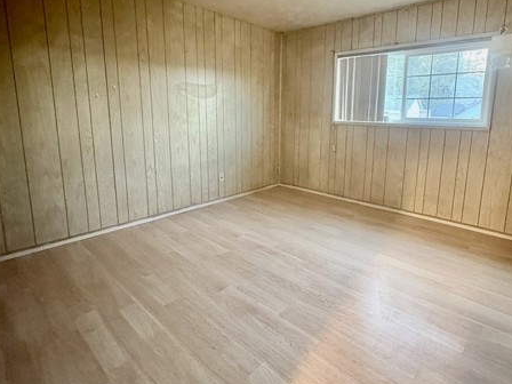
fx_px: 296
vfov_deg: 65.5
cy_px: 159
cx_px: 299
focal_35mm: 20
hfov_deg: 81.0
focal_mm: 2.22
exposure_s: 1/30
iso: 800
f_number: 2.2
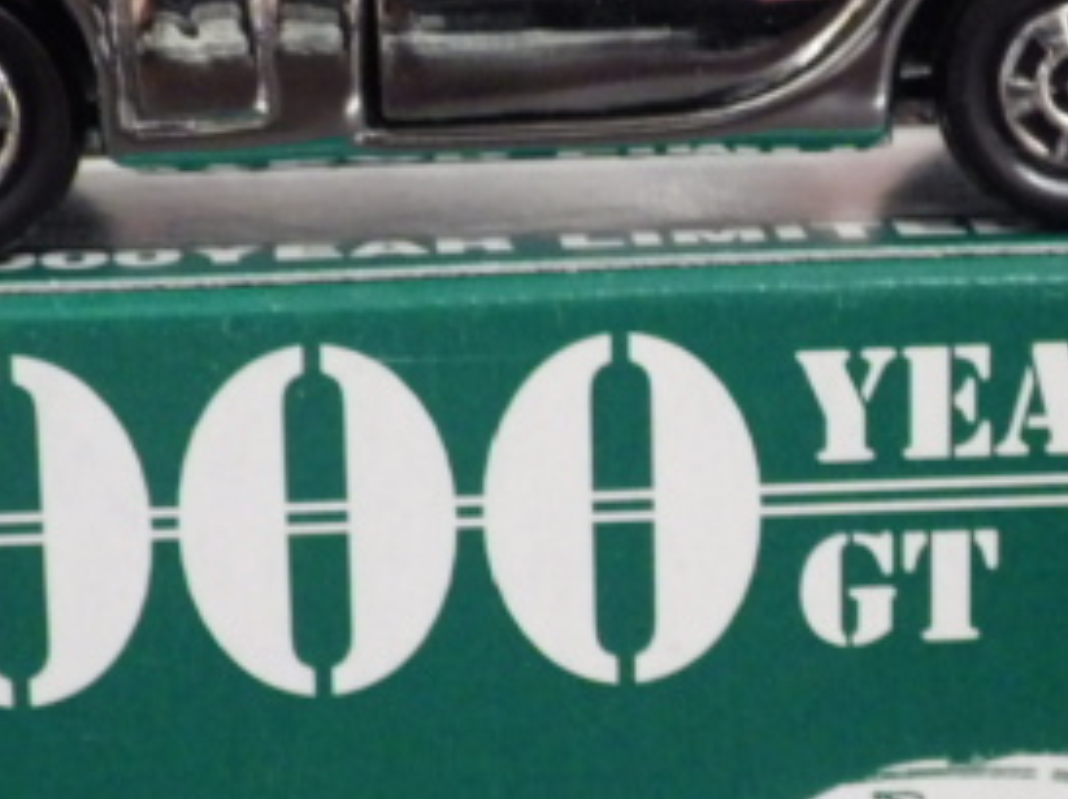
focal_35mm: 138
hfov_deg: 14.3
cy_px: 398
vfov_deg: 10.7
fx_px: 4254
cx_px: 495
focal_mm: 10.7
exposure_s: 1/25
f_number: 4
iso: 800
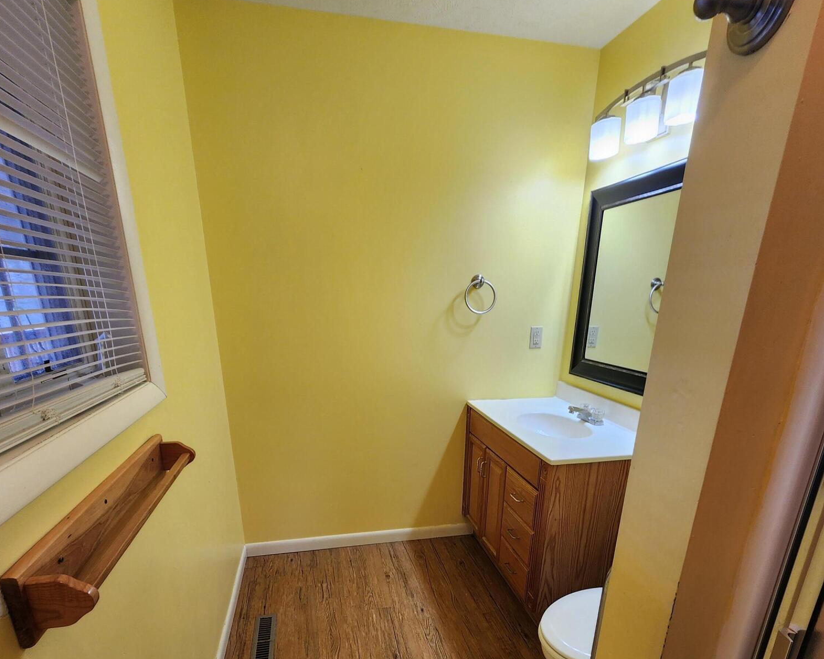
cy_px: 465
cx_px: 411
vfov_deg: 73.4
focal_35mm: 17
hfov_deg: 89.6
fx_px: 415
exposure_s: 1/60
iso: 100
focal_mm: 2.2
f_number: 2.2
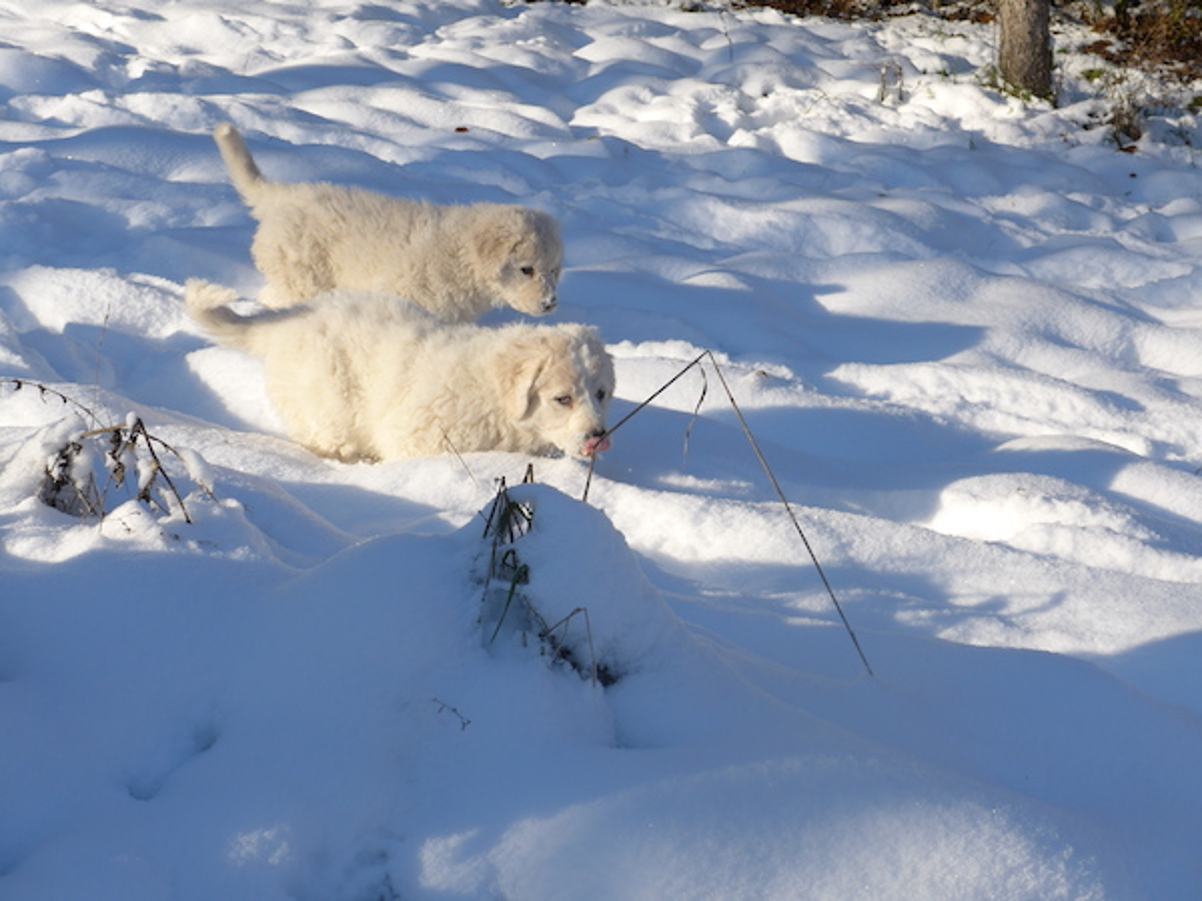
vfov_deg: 24.8
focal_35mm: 59
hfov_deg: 32.7
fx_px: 2049
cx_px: 601
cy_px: 450
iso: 100
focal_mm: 12.7
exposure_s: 1/800
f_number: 4.5
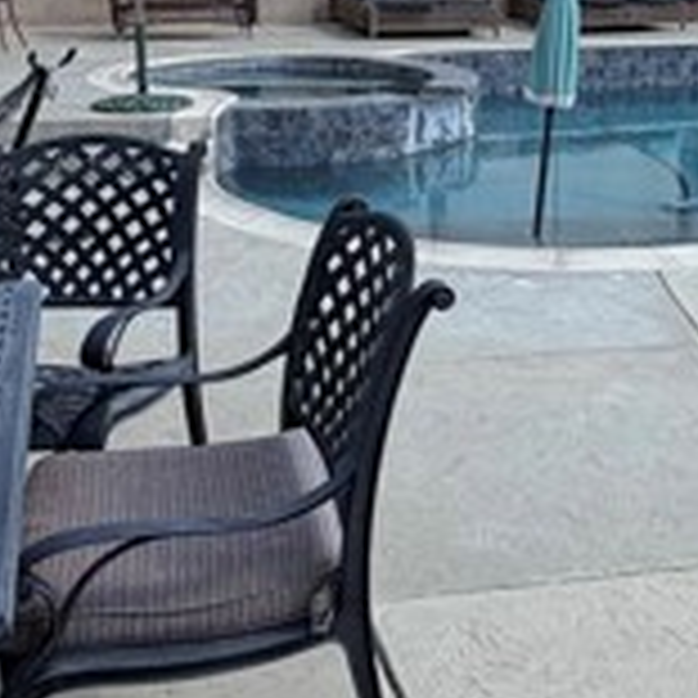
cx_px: 531
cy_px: 86
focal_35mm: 51
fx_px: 1163
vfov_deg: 32.0
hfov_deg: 32.7
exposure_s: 1/694
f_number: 2.2
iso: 40
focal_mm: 2.22
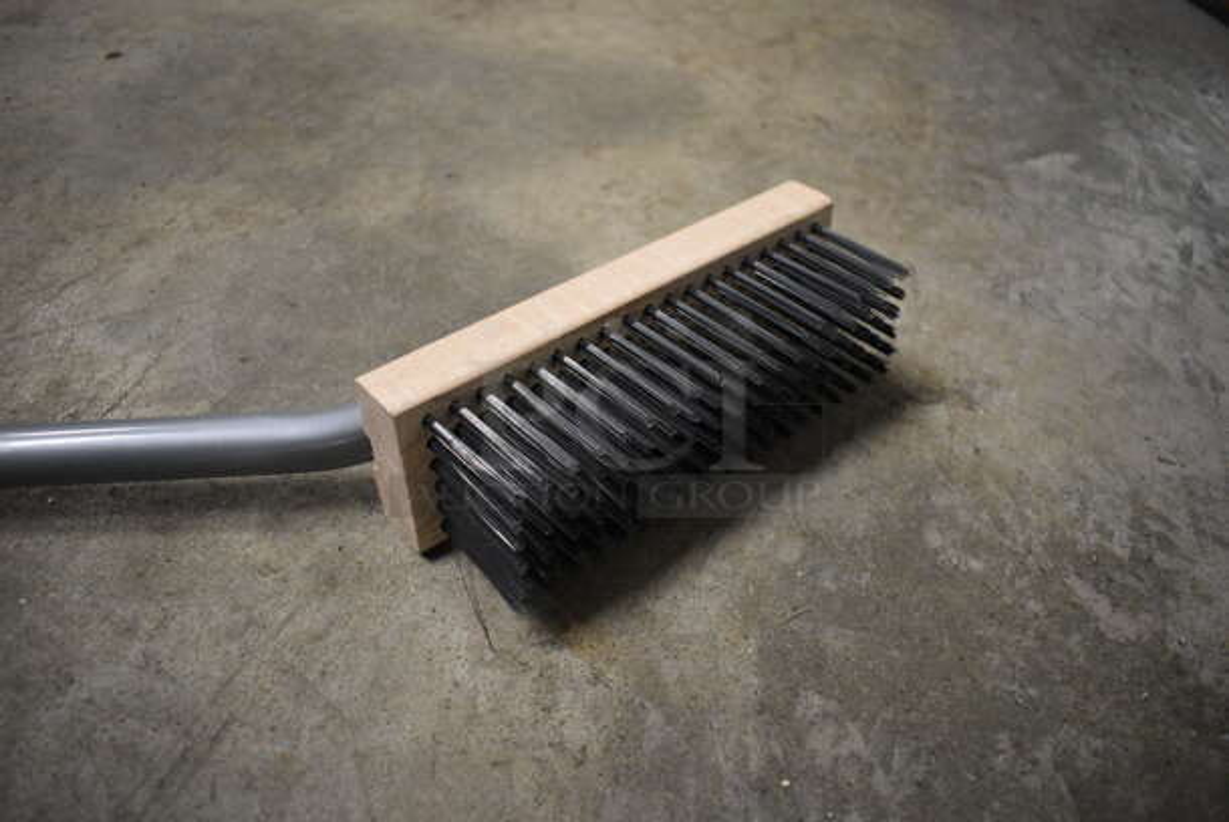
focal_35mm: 27
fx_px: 923
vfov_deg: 48.0
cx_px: 614
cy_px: 411
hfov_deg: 67.3
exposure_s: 1/125
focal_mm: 18
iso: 4000
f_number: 3.5
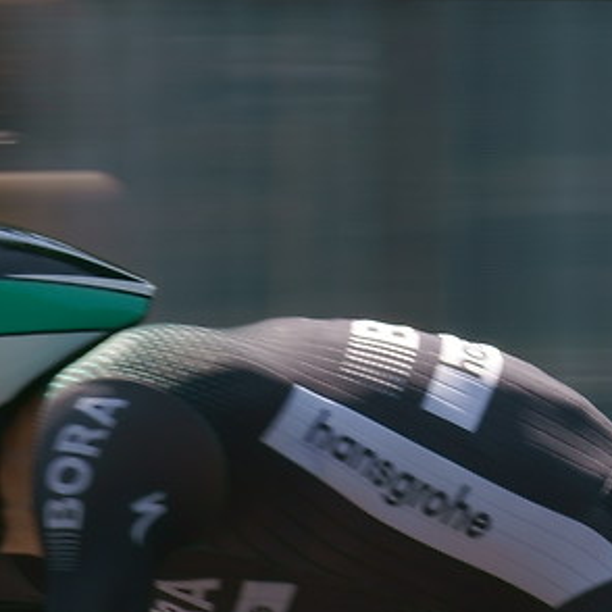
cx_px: -635
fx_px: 13882
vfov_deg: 2.5
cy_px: 660
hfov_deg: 2.5
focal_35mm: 694
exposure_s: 1/80
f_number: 16
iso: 160
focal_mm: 100
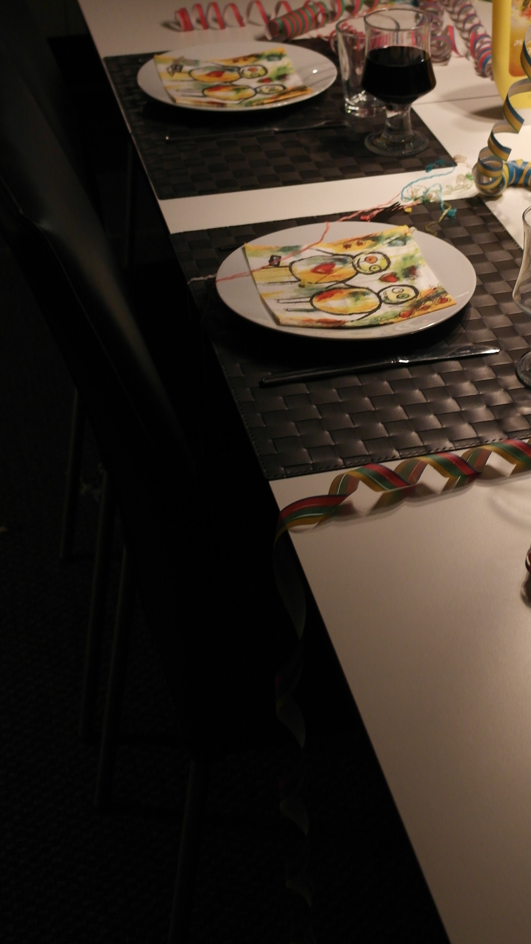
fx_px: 1602
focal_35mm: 64
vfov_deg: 32.6
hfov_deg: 18.7
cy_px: 319
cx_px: 413
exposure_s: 1/40
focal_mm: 24
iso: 400
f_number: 4
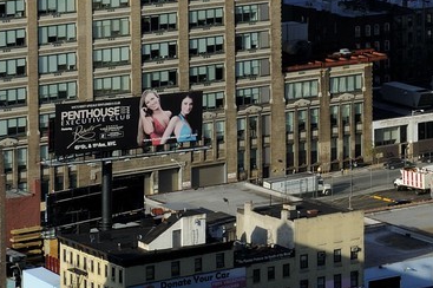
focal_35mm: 227
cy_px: -238
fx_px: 2728
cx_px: 907
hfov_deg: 8.5
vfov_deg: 5.9
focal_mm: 52
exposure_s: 1/250
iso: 200
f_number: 10
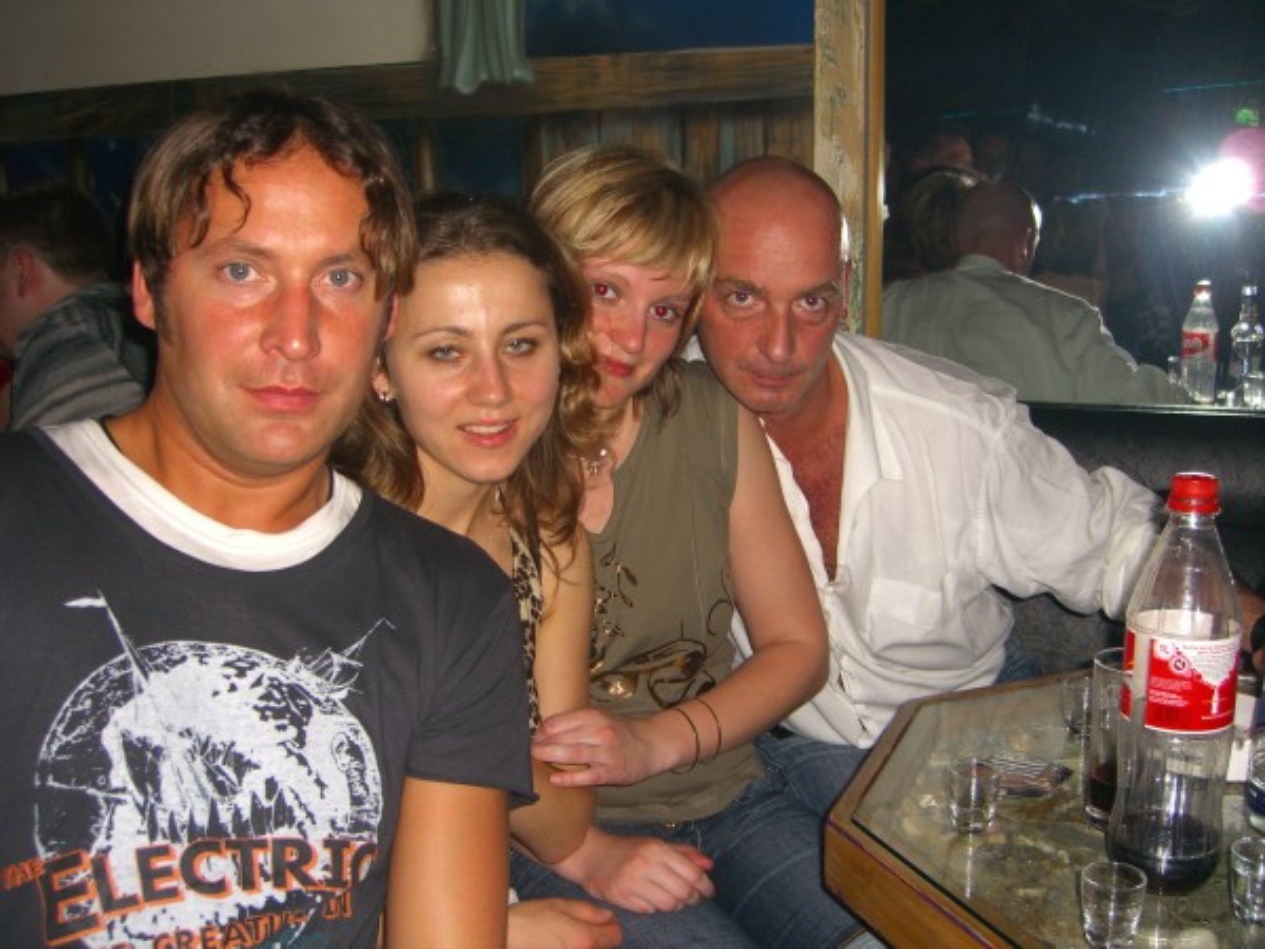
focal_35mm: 38
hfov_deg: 49.0
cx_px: 632
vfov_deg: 37.7
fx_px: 1389
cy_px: 474
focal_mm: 7.9
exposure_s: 1/60
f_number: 2.8
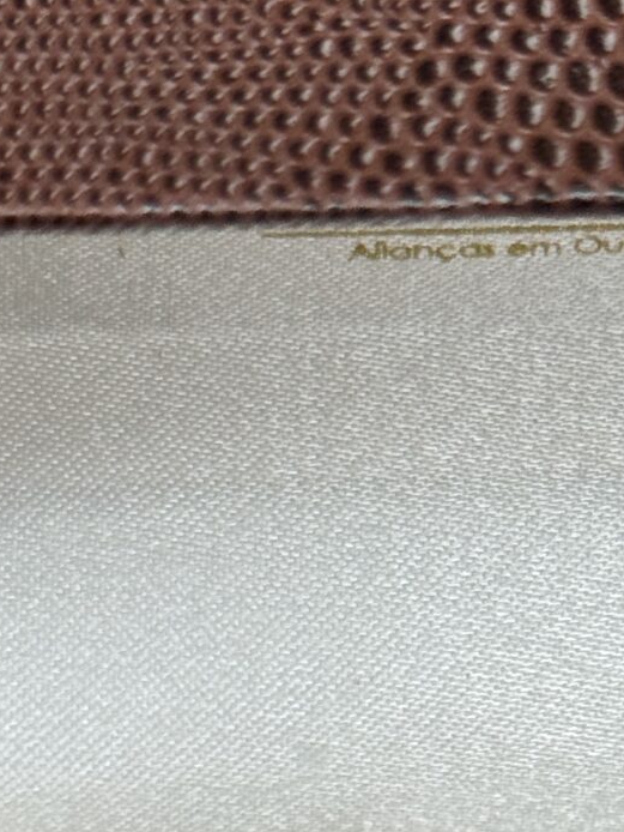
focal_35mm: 177
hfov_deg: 8.3
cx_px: 692
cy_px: 881
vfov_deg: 11.0
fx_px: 4252
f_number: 1.78
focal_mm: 6.76
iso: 64
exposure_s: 1/2513
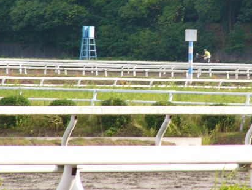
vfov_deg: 2.2
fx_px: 4896
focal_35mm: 672
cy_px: 46
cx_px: 191
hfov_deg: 2.9
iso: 50
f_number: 2.8
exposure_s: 1/100
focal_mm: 72
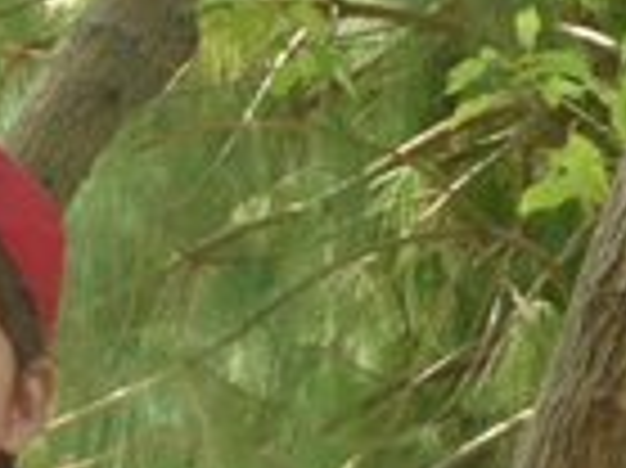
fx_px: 2602
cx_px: -734
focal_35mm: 144
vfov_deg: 10.0
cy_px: 688
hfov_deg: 11.8
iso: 80
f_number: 3.3
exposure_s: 1/50
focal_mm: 4.1
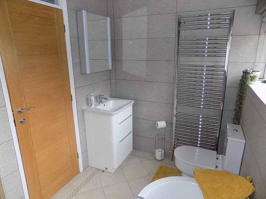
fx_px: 177
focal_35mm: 23
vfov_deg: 58.9
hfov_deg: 73.9
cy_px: 100
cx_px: 133
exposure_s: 1/30
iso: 100
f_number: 3.1
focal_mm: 4
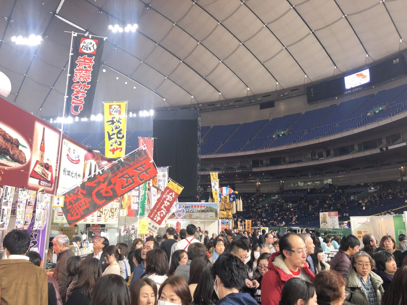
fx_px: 329
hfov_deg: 63.4
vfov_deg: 49.7
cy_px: 152
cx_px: 204
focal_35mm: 28
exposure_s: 1/33
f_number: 1.8
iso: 40
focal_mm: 3.99
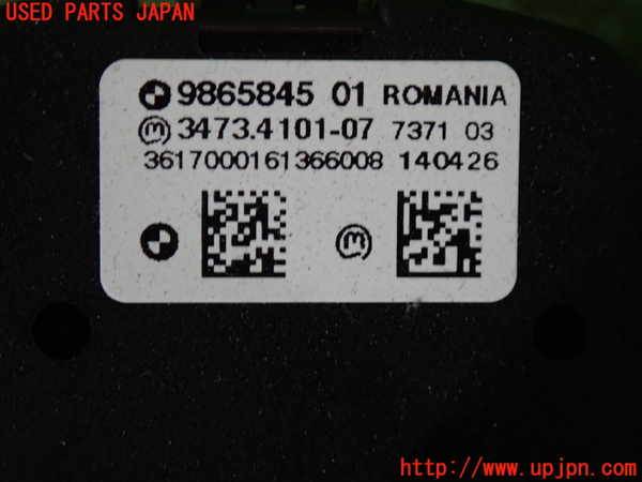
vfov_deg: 14.8
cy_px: 241
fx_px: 1855
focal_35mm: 100
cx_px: 321
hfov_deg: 19.6
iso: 800
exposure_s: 1/40
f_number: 4.9
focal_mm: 18
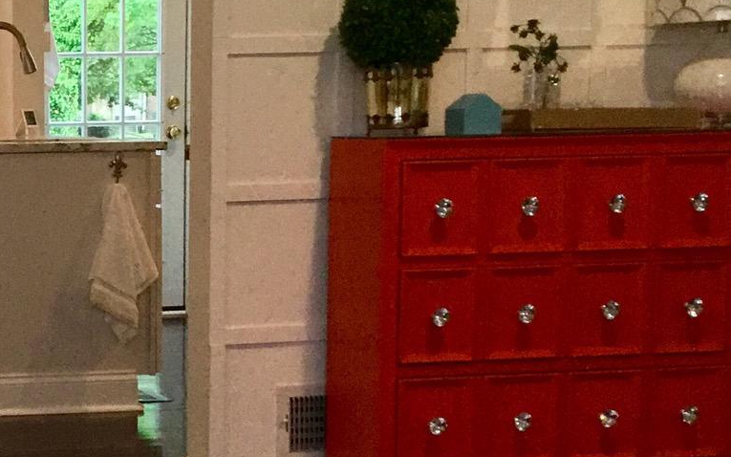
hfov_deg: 22.3
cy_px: 356
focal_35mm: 88
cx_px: -64
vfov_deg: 14.8
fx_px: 1753
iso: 40
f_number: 2.4
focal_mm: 3.3
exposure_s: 1/30
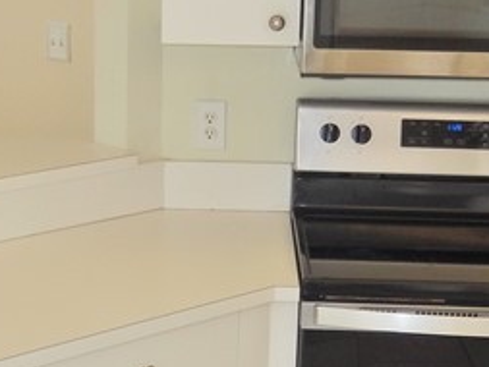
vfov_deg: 14.6
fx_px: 1427
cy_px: 267
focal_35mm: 101
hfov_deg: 19.4
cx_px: 158
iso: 125
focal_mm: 4.5
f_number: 3.4
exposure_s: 1/80
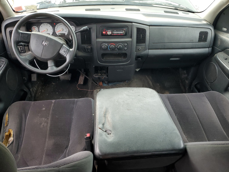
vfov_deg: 53.1
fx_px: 172
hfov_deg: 67.3
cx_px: 114
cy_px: 86
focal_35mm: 26
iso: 65
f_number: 1.5
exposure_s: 1/120
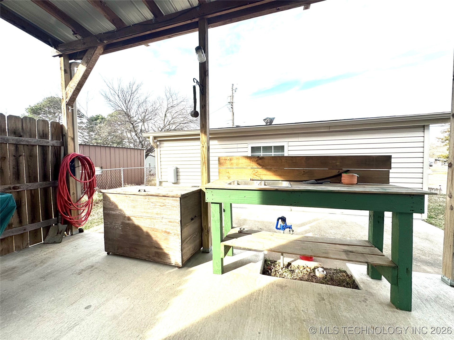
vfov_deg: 85.7
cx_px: 227
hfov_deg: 102.1
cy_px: 170
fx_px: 184
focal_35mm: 14
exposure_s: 1/1217
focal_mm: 2.22
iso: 40
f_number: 2.2
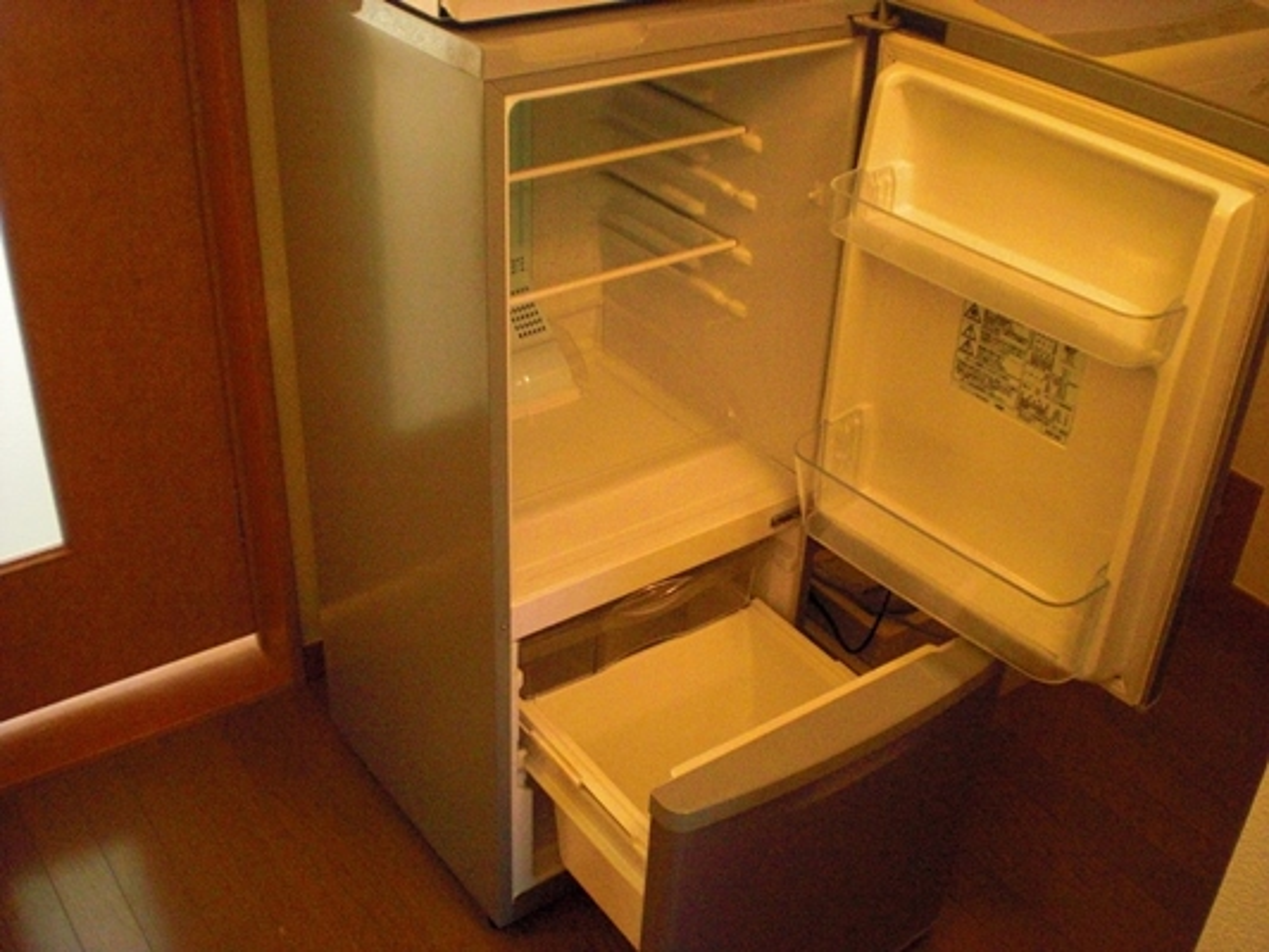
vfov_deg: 37.7
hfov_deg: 49.0
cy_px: 476
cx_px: 634
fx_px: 1393
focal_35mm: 38
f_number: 3.1
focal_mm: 6.3
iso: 800
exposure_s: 1/80
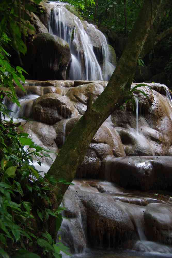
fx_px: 376
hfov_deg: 25.8
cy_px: 129
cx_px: 86
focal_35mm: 52
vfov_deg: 37.9
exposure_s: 1/3.33
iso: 100
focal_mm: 35
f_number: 4
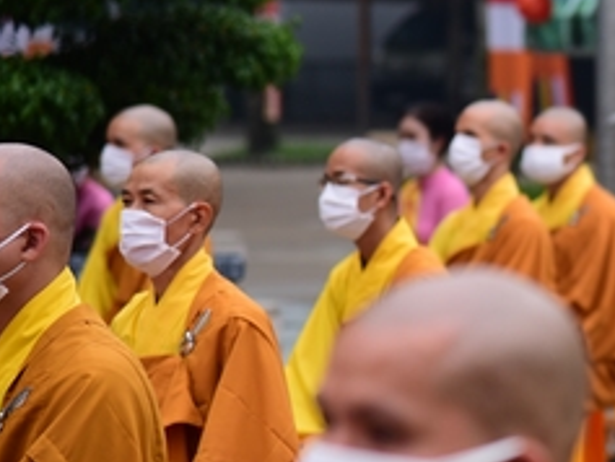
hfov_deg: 6.2
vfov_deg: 4.7
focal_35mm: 316
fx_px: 5617
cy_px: 249
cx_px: 804
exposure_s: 1/80
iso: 200
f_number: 4
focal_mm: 120
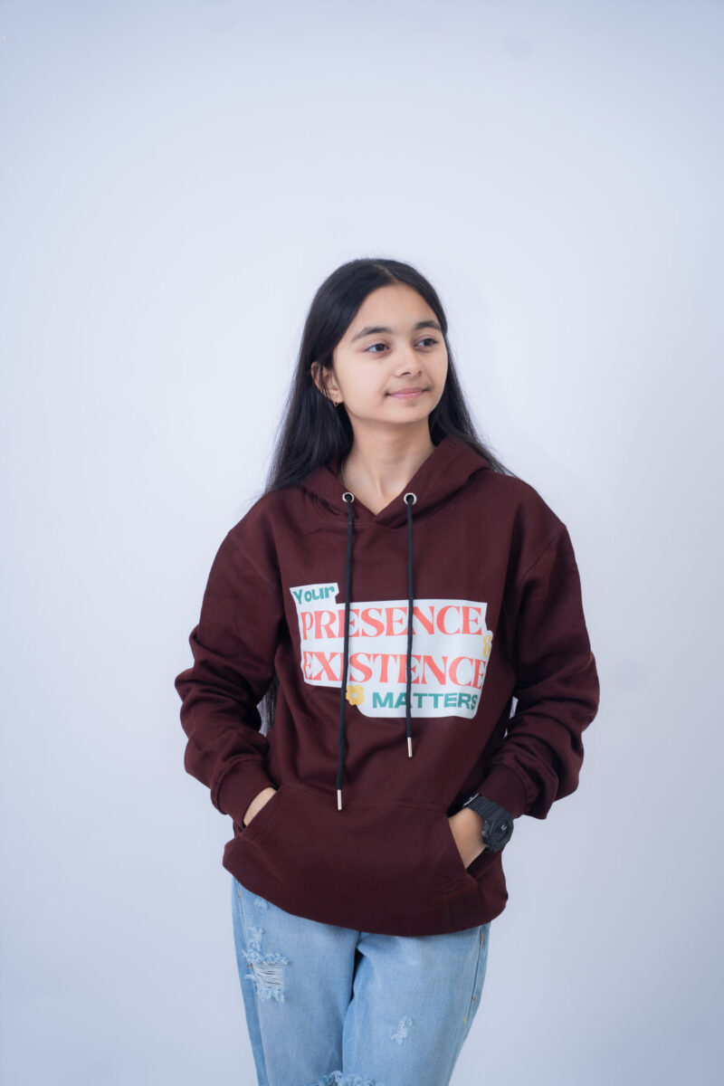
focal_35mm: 70
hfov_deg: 19.5
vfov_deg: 28.8
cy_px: 543
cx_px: 362
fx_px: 2112
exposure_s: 1/200
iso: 200
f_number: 2.8
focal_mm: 70
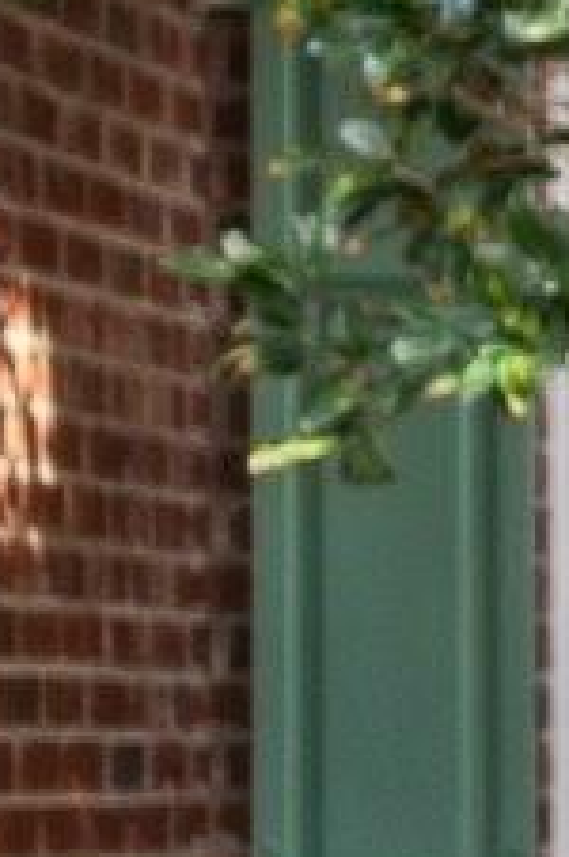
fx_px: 6040
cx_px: 3164
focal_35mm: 254
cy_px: 463
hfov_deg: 4.4
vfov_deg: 8.1
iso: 100
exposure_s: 1/80
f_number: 3.5
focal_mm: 10.26
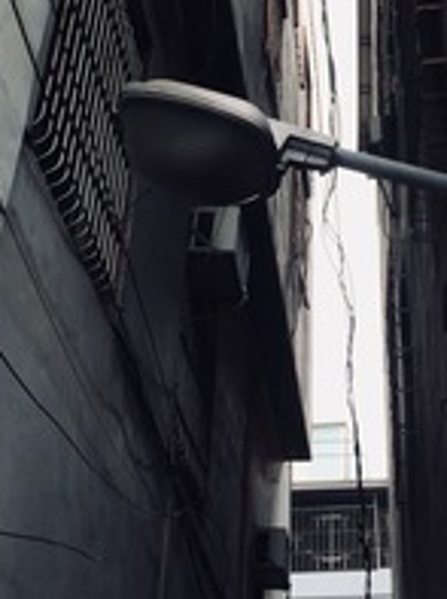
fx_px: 1019
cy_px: 152
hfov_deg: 24.5
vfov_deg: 32.2
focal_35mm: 59
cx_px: 319
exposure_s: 1/215
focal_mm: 4.15
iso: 32
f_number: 2.2
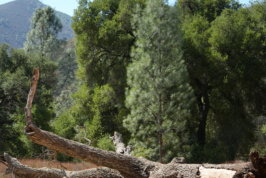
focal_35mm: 77
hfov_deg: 26.3
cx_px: 122
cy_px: 134
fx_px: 569
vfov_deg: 17.6
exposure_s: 1/1000
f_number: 4.5
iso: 400
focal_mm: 50
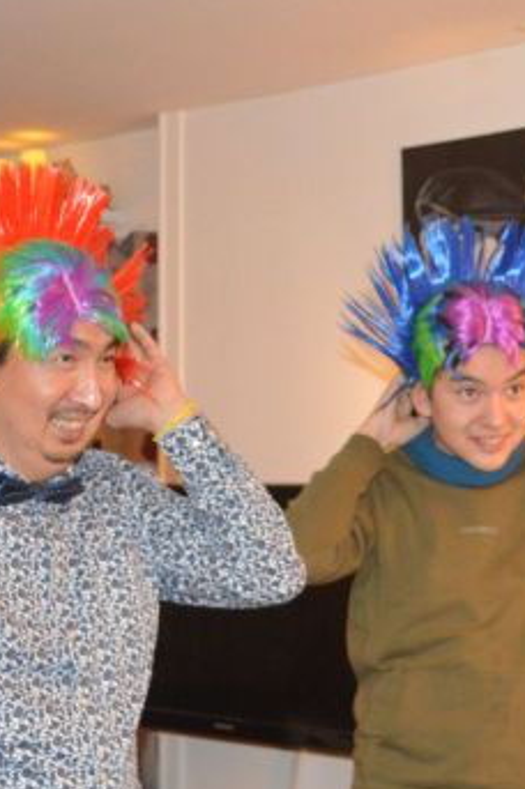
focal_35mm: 70
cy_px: 366
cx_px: 336
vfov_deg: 28.9
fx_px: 1534
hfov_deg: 19.4
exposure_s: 1/60
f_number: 3.8
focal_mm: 20
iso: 2500
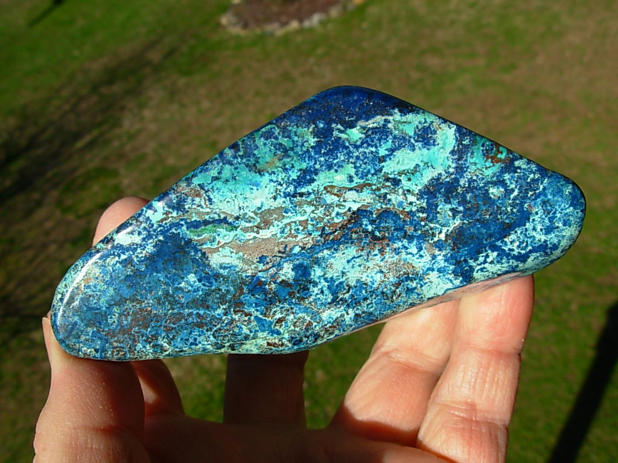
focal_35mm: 38
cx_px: 309
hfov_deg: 49.0
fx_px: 678
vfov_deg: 37.7
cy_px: 232
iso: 50
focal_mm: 6.3
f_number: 4.9
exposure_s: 1/704
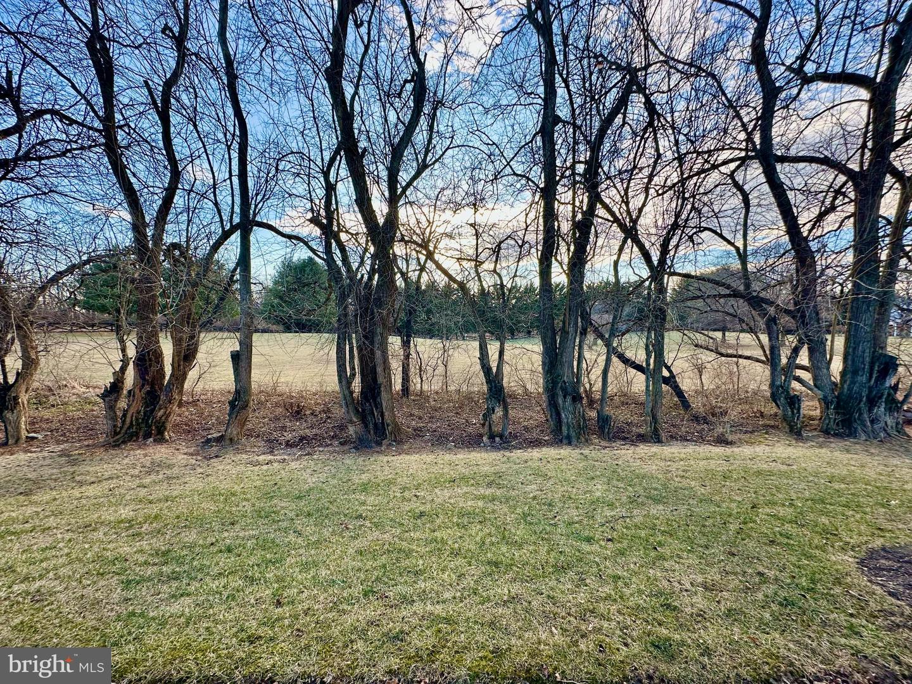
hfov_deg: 102.1
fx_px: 369
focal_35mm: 14
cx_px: 456
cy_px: 342
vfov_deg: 85.7
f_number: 2.2
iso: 40
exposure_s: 1/304
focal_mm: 2.22
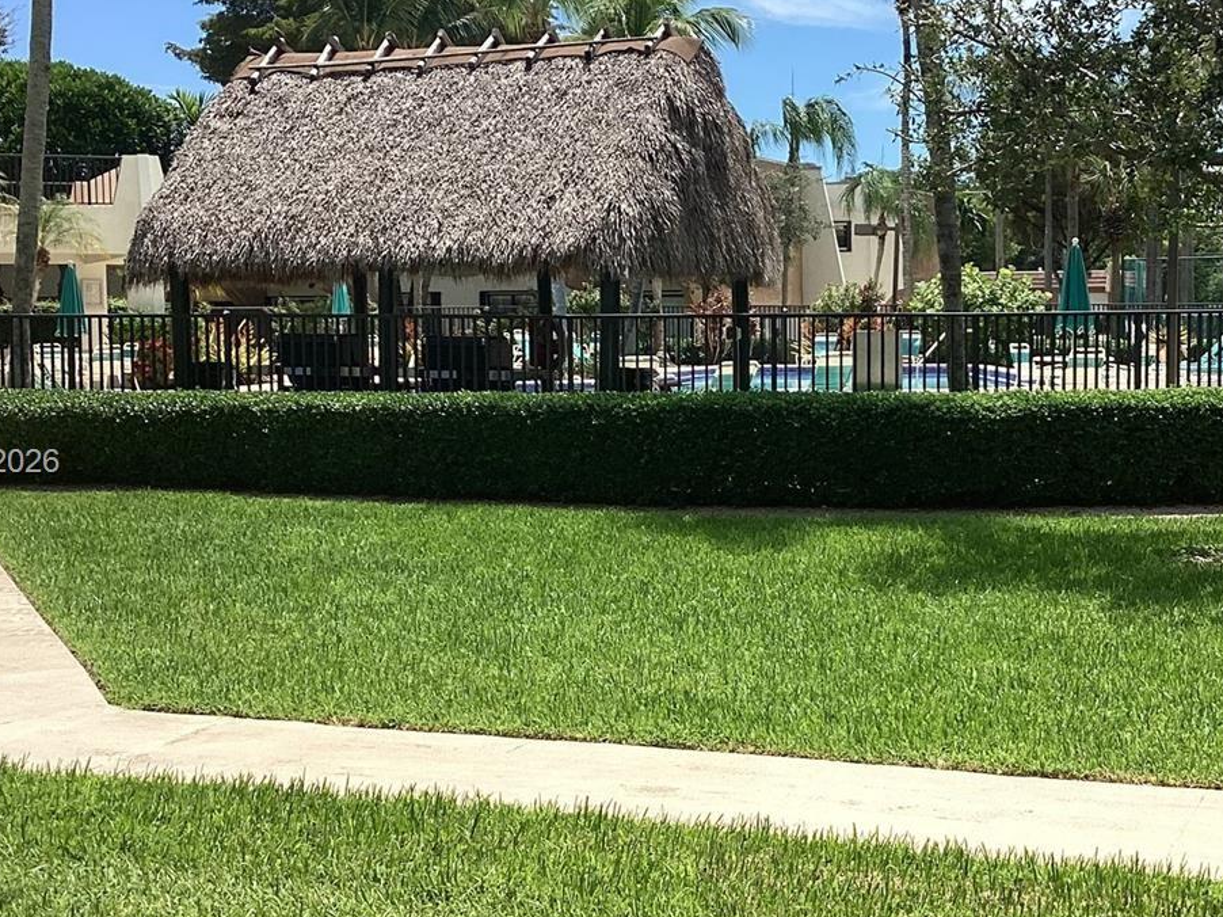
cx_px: 723
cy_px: 464
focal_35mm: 55
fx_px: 1943
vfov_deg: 26.5
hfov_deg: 34.8
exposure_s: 1/1253
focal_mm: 3.3
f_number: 2.4
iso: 25
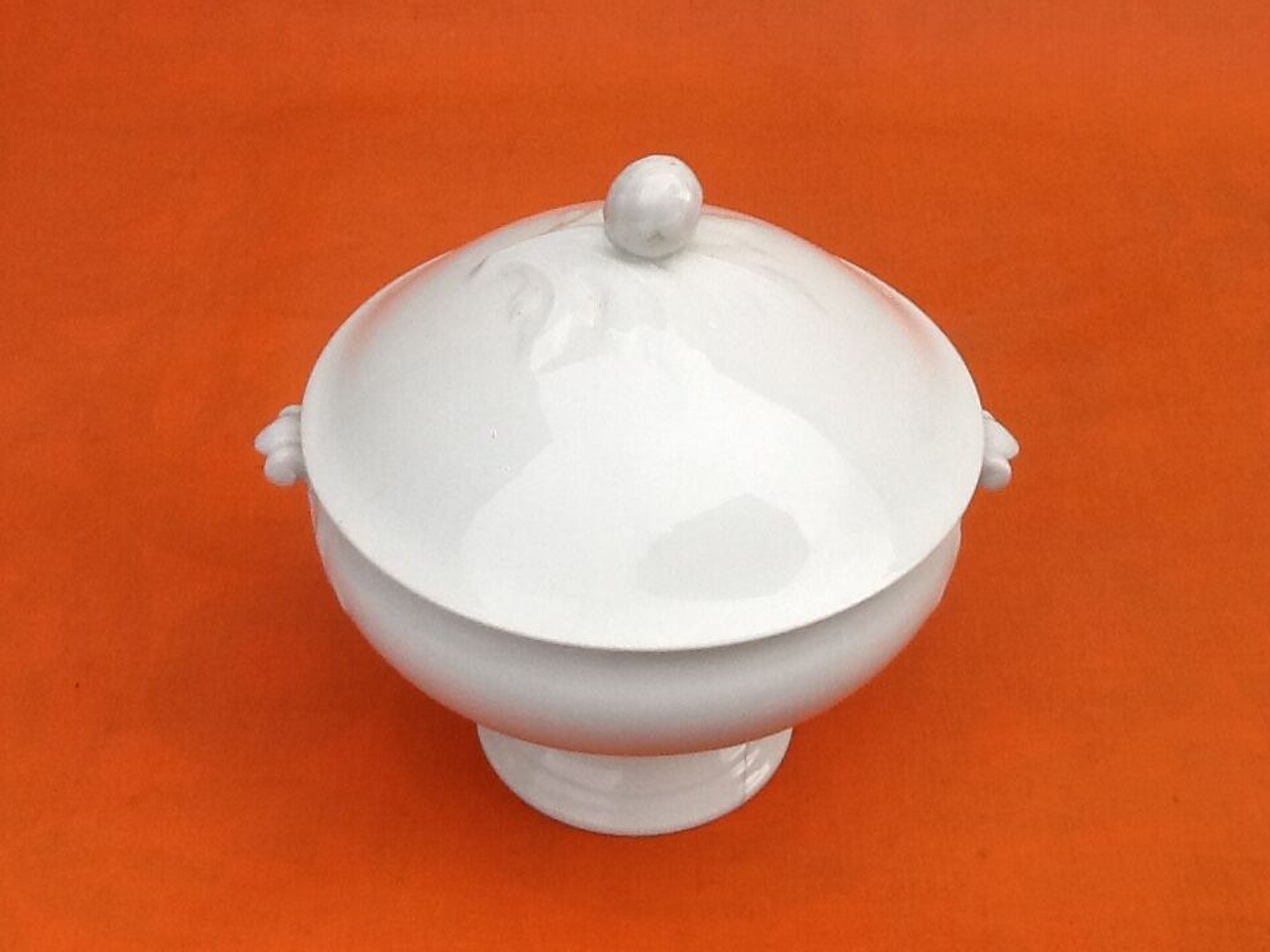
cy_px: 476
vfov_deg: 32.9
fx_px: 1614
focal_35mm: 44
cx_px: 635
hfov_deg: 42.9
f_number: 2.4
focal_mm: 2.03
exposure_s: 1/120
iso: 64
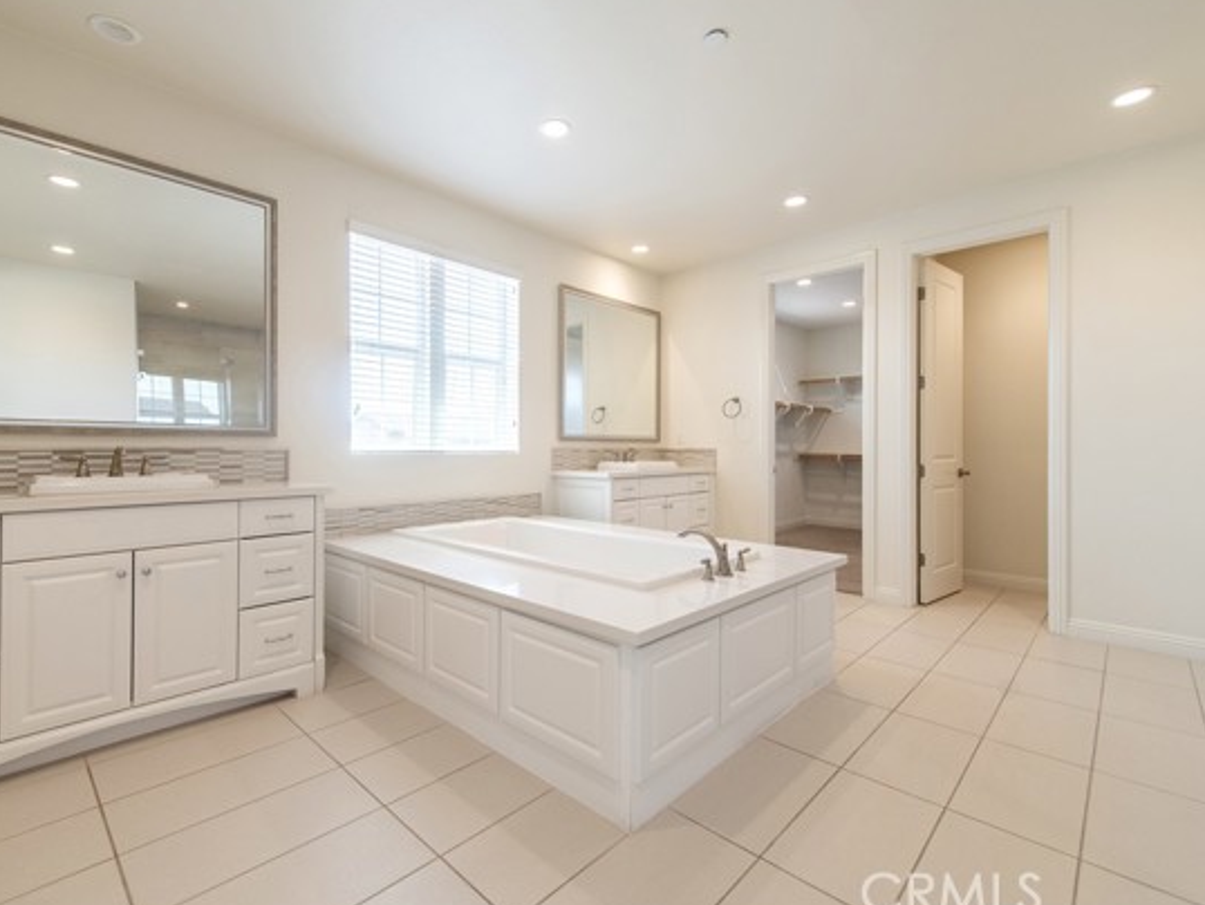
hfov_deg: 94.3
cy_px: 448
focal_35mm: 16
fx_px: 557
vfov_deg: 78.1
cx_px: 560
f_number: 4
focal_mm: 14
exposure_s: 1/250
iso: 200
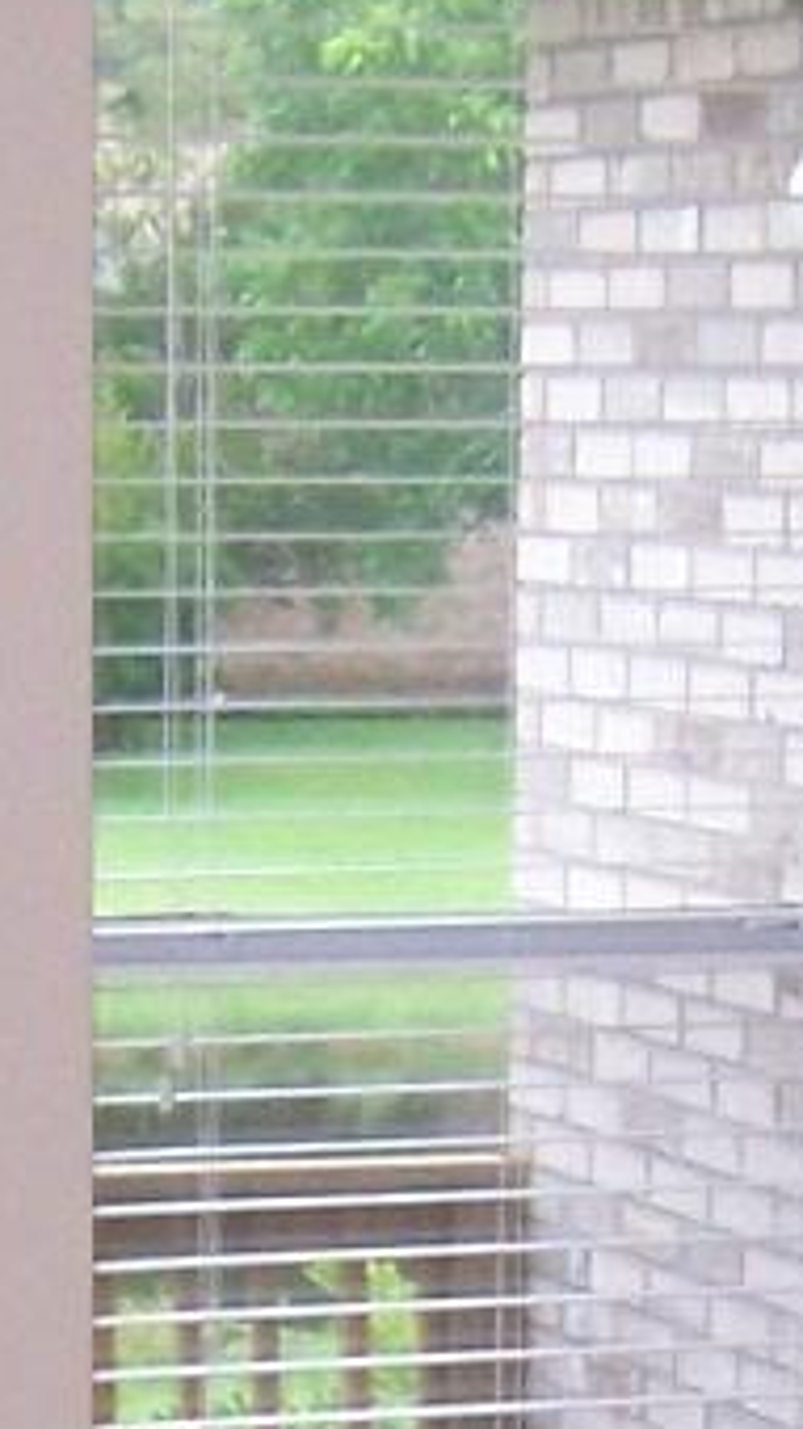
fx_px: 6214
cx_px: -76
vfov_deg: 12.9
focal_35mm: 164
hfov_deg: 7.4
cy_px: 1513
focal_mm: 5.5
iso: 140
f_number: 2.8
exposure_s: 1/60
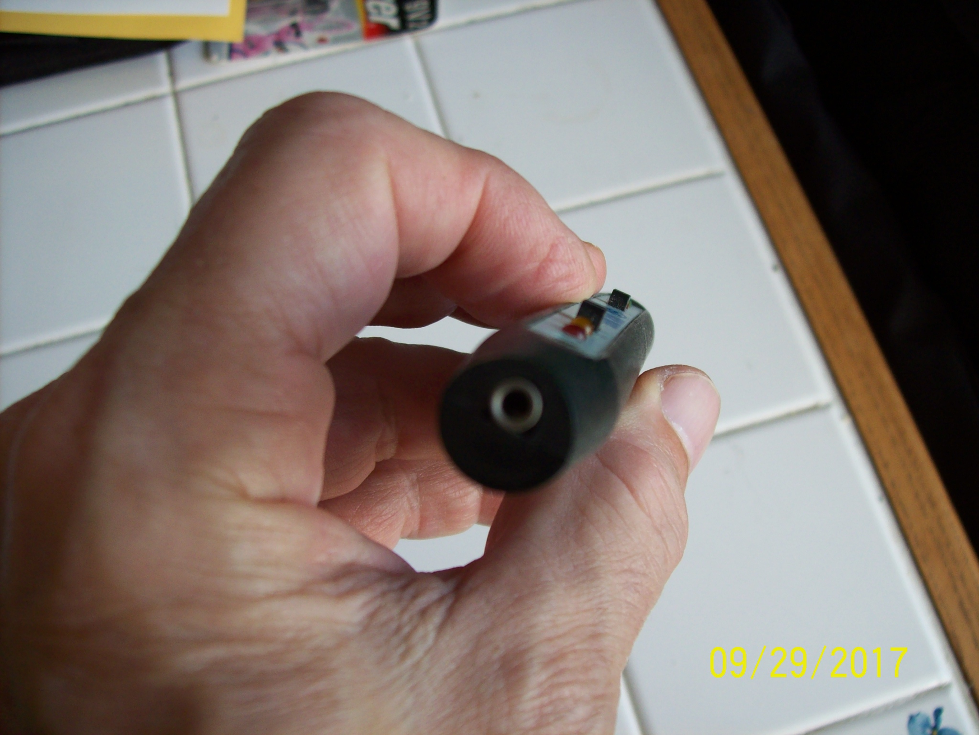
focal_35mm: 36
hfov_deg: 51.4
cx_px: 490
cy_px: 368
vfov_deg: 39.7
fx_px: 1018
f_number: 2.7
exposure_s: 1/64
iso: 85
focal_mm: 6
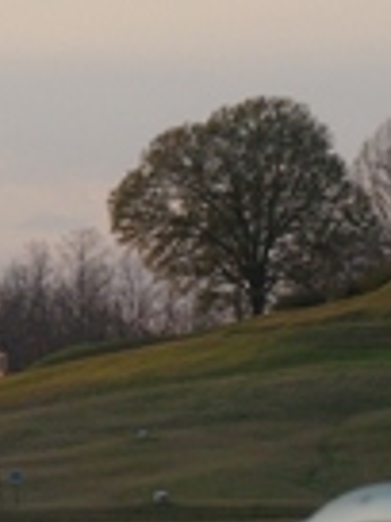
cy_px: 257
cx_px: 483
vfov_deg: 3.9
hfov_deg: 2.9
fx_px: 7655
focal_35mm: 508
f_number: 8
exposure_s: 1/125
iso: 200
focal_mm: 75
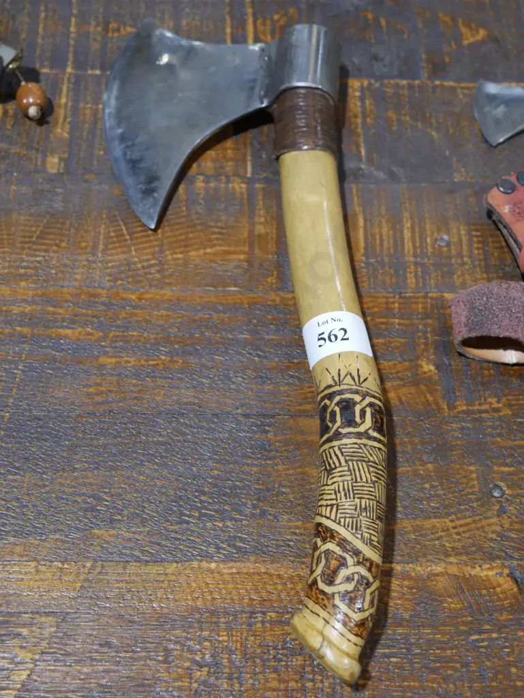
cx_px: 262
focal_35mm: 56
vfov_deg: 34.3
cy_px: 349
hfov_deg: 26.1
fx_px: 1129
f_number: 5.3
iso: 640
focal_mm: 28
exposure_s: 1/60
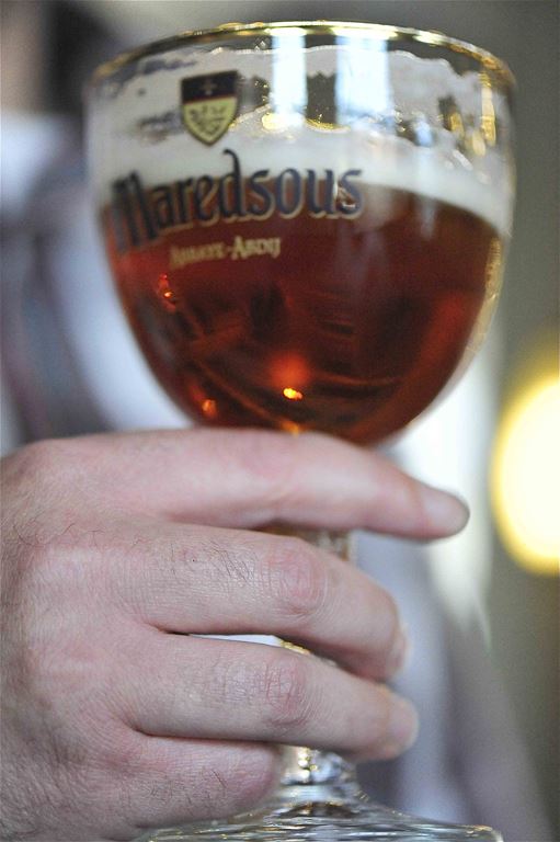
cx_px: 280
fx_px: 2453
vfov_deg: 19.5
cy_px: 421
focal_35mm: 105
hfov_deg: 13.0
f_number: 3.2
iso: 6400
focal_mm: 105
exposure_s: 1/1000
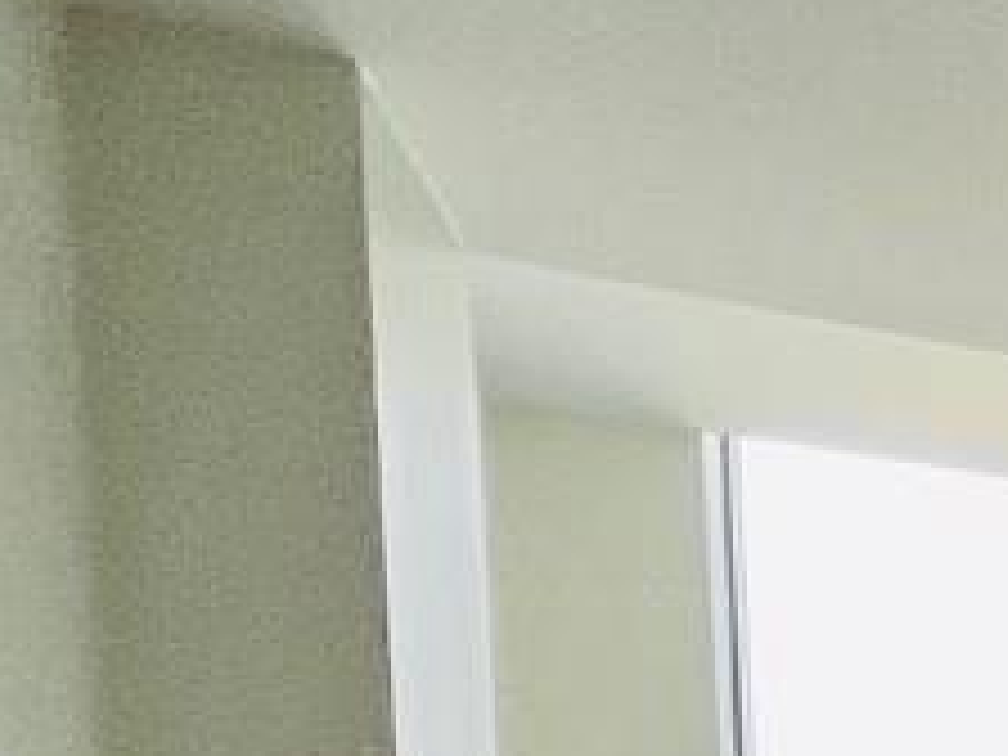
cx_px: 3164
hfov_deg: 10.9
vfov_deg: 13.1
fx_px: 2708
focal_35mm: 93
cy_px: 1652
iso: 80
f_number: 1.8
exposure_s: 1/120
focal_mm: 1.57
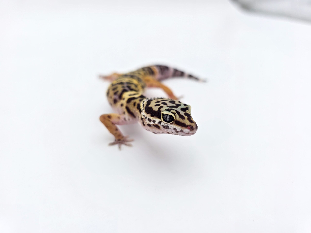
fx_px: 207
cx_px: 156
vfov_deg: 58.9
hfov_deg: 73.9
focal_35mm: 23
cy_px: 116
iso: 25
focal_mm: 6.3
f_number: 1.7
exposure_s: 1/359
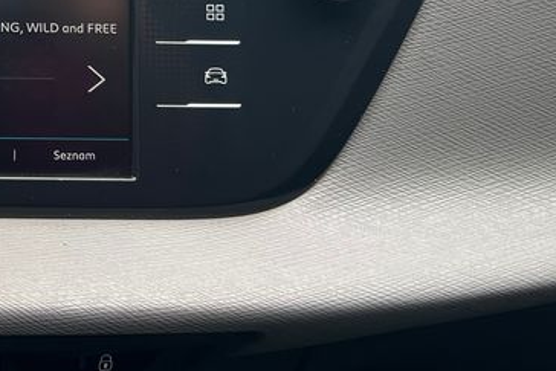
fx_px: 1174
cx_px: -89
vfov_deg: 16.6
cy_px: -153
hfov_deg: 24.5
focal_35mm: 76
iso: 100
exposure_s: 1/121
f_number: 1.5
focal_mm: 5.7
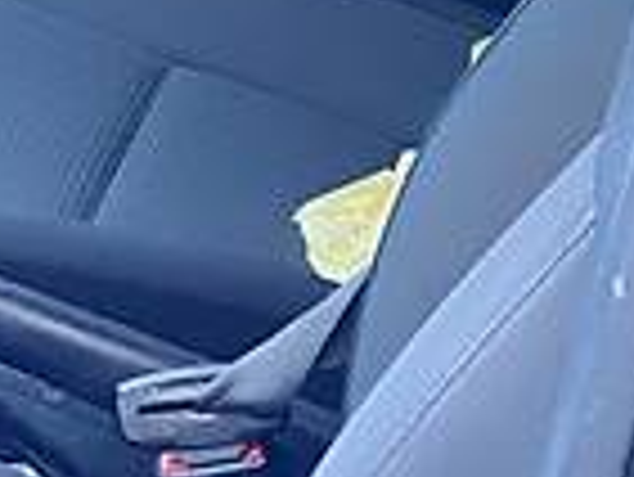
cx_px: -558
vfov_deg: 5.1
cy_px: -9
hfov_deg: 6.6
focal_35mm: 294
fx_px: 5389
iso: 200
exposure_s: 1/122
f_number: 2
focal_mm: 6
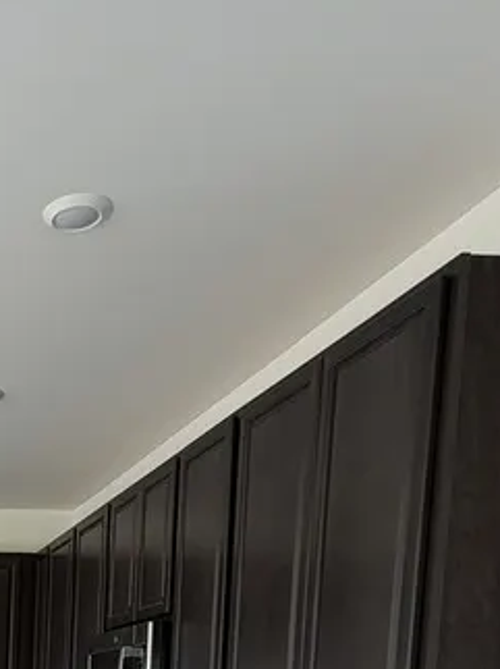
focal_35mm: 47
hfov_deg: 25.9
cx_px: -166
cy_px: 802
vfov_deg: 33.1
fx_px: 906
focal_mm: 2.22
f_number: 2.2
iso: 64
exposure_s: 1/121
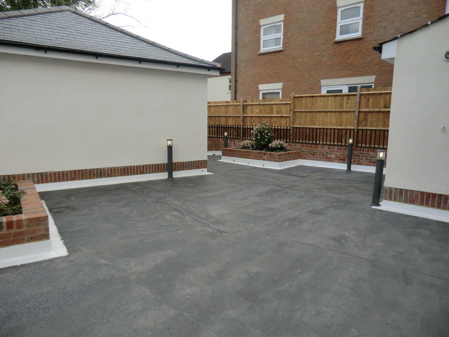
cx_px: 224
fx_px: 311
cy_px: 168
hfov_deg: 71.6
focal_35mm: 24
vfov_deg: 56.8
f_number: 3.2
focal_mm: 4.3
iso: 64
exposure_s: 1/250
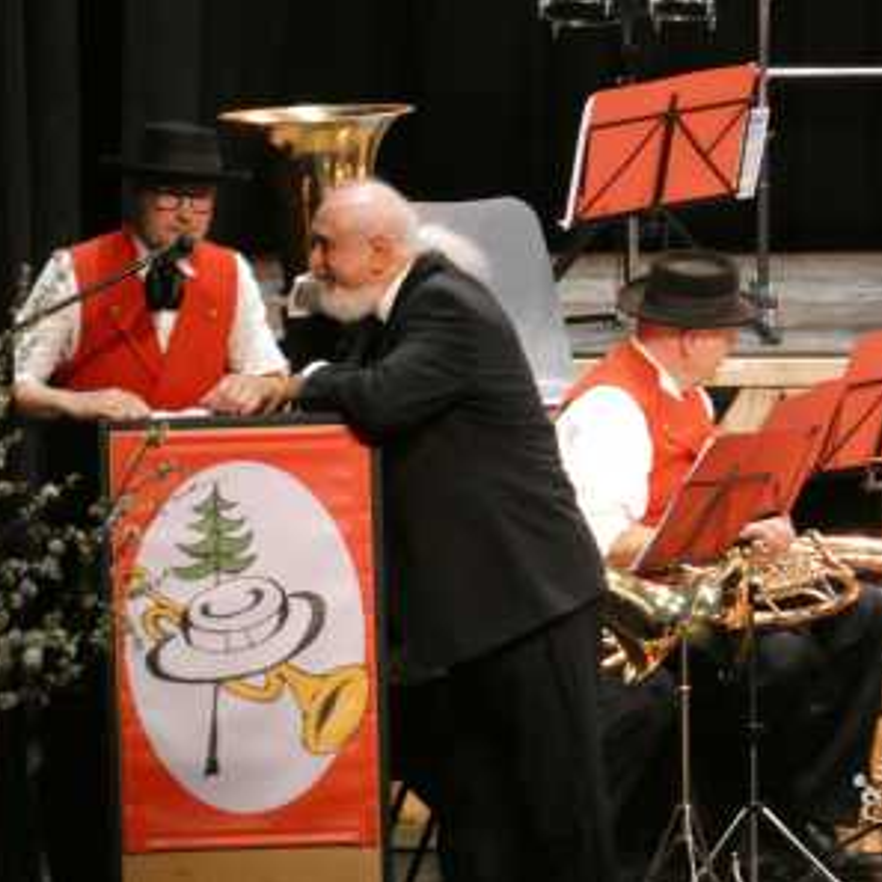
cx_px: 383
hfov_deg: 3.4
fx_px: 15076
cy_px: 442
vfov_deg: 3.4
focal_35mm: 523
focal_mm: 78.8
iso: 1600
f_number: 5.6
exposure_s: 1/40
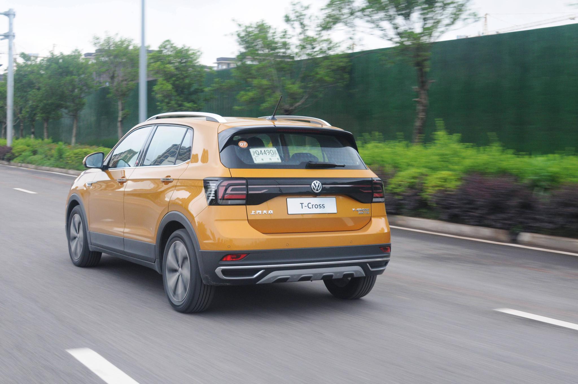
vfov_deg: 25.7
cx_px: 289
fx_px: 842
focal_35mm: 52
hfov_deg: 37.9
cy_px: 192
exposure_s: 1/40
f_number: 8
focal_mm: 35
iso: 500
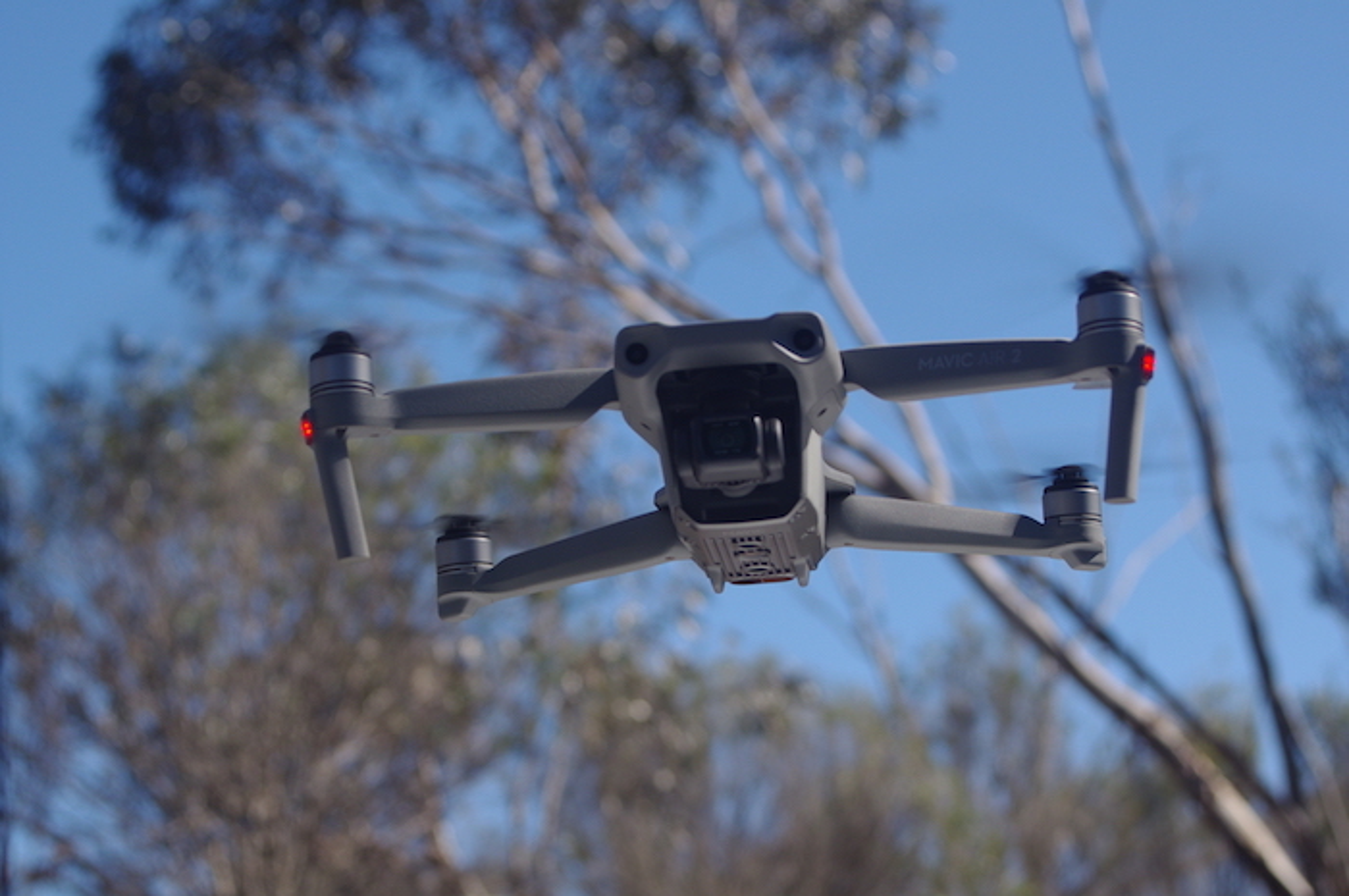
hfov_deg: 18.8
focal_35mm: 109
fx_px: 4080
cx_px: 674
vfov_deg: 12.5
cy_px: 448
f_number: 8
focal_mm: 73
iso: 200
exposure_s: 1/250
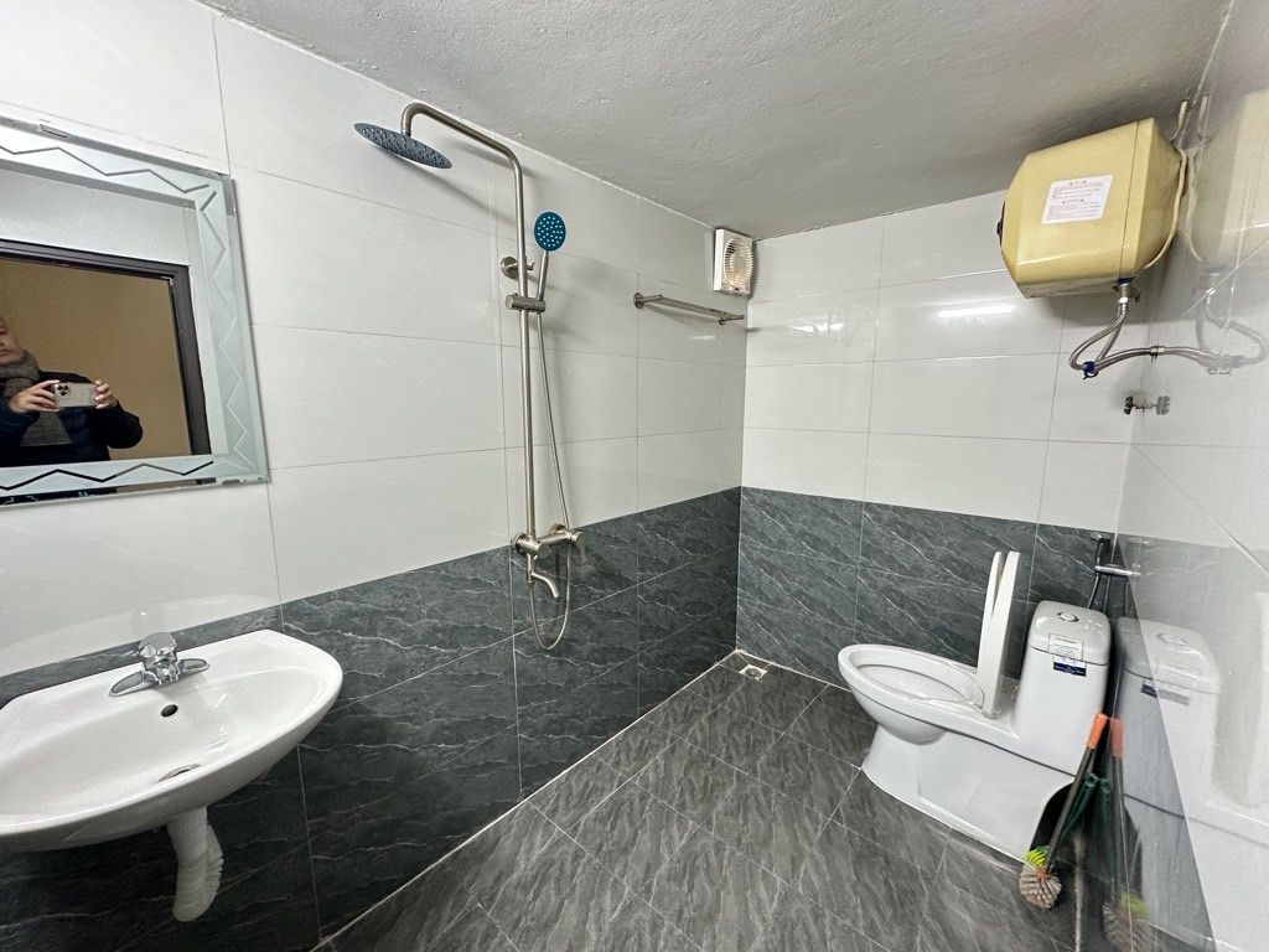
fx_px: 513
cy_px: 476
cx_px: 634
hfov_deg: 102.1
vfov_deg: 85.7
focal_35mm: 14
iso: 250
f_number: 2.2
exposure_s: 1/100
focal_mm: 2.22
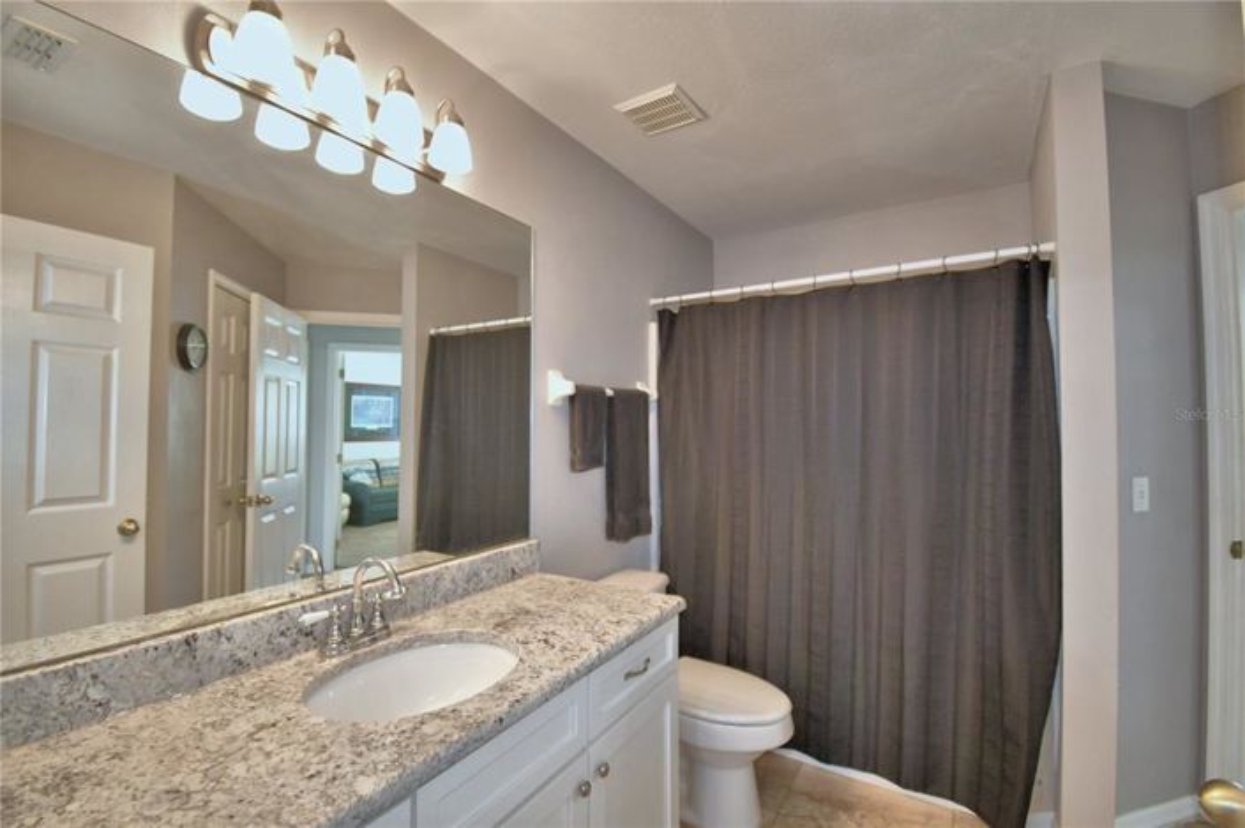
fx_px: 518
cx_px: 622
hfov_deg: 100.4
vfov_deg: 77.2
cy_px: 414
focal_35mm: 15
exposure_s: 1/30
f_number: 4.5
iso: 560
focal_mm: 10
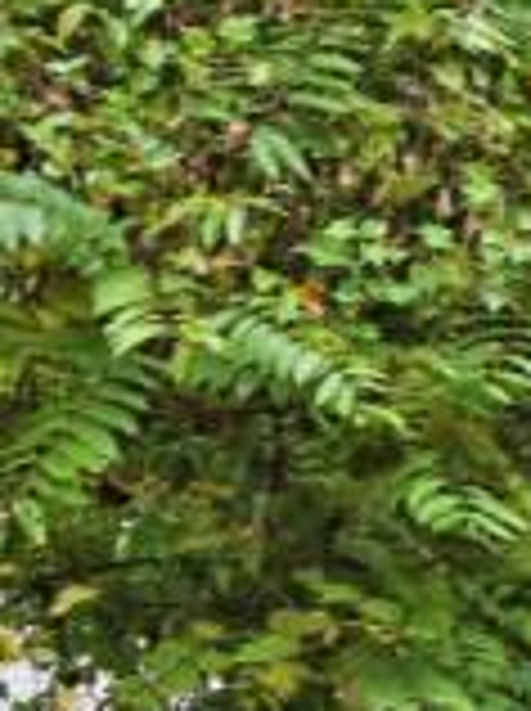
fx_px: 5619
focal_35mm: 274
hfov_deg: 4.3
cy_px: 644
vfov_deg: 7.2
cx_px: 3087
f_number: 5
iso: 200
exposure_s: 1/250
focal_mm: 30
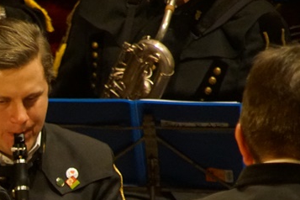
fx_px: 7008
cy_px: 277
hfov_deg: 2.4
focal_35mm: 841
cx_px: -103
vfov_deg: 1.6
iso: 3200
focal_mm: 200
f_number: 6.3
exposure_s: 1/40
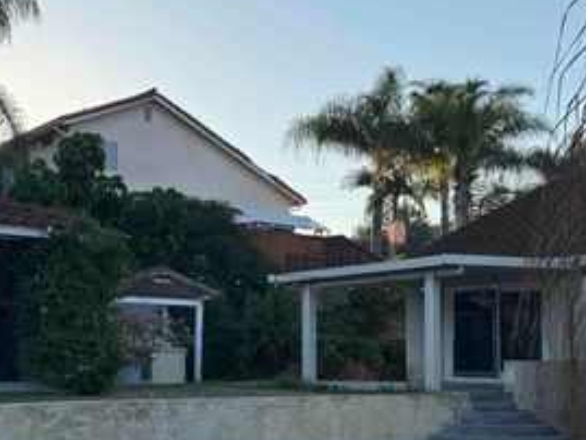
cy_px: 319
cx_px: 172
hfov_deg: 35.6
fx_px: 898
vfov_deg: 27.2
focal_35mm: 53
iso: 100
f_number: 1.78
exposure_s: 1/3425
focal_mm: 6.76
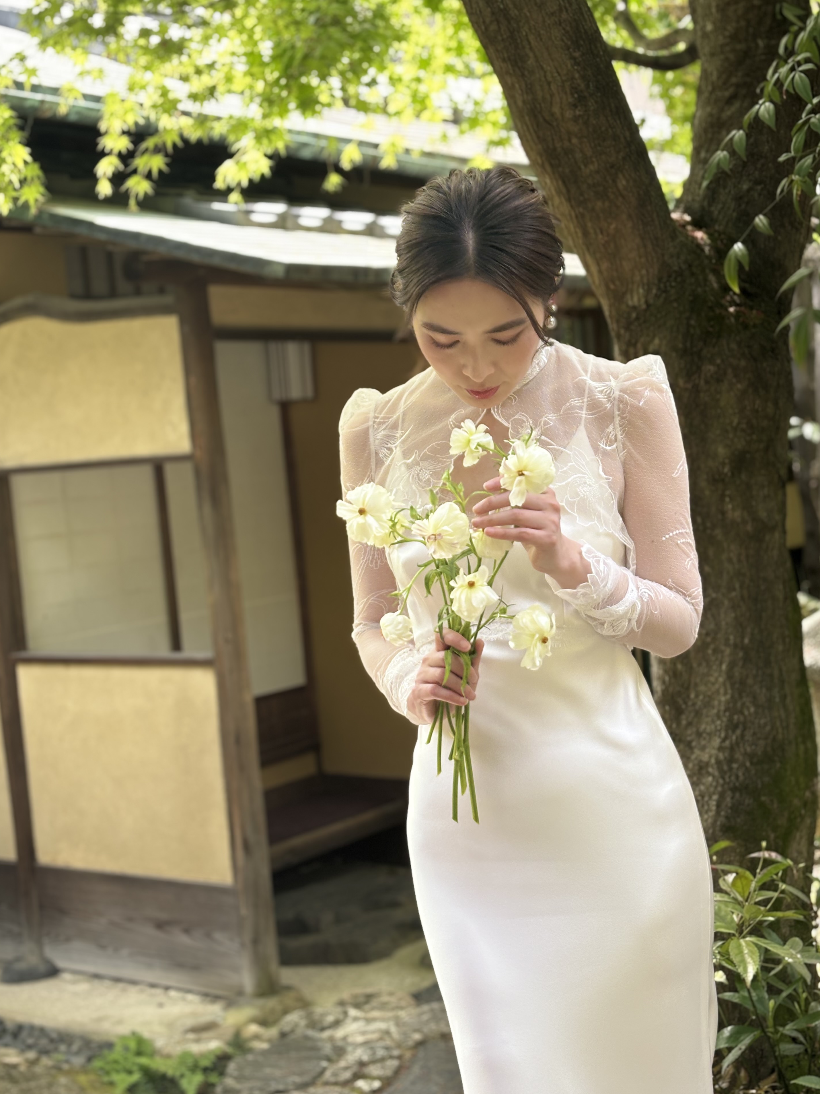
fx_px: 1737
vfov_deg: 34.9
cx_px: 416
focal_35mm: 55
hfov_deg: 26.6
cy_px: 532
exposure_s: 1/121
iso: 32
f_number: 1.6
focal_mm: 5.96
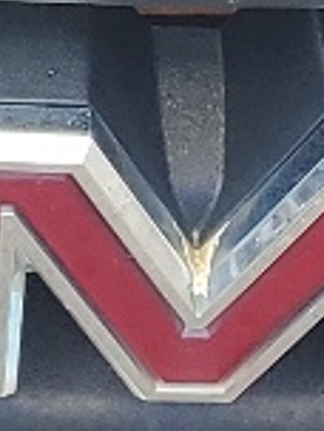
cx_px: -216
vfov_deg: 6.2
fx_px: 3407
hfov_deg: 5.4
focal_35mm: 273
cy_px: -1188
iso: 50
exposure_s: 1/556
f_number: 1.5
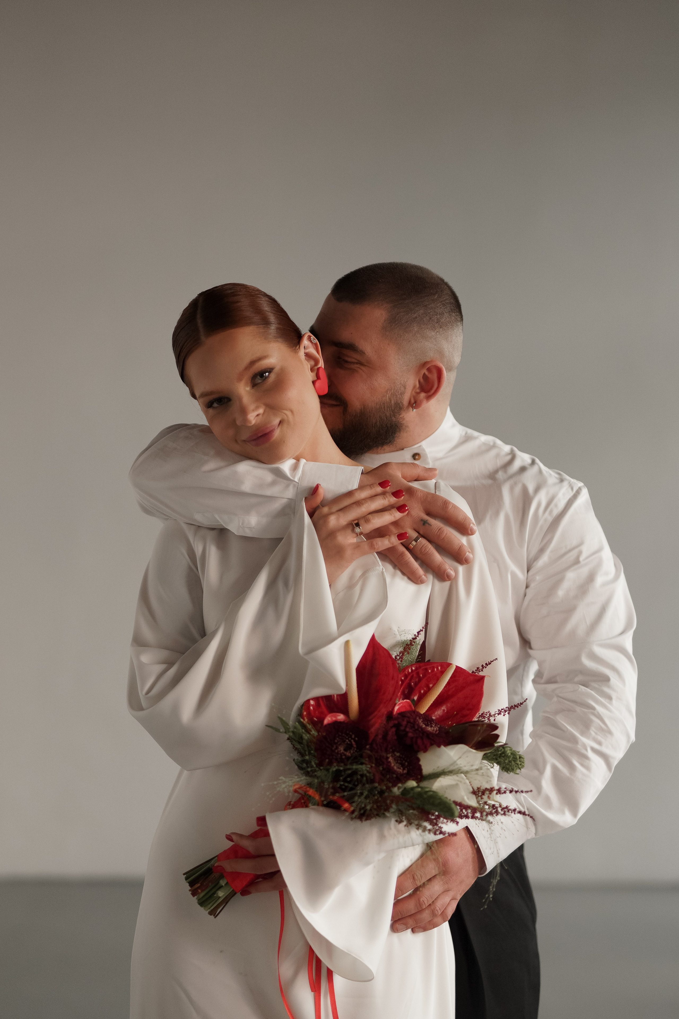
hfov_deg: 27.0
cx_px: 340
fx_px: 1414
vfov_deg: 39.6
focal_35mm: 50
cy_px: 510
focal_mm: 50
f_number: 1.4
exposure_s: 1/1000
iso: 640
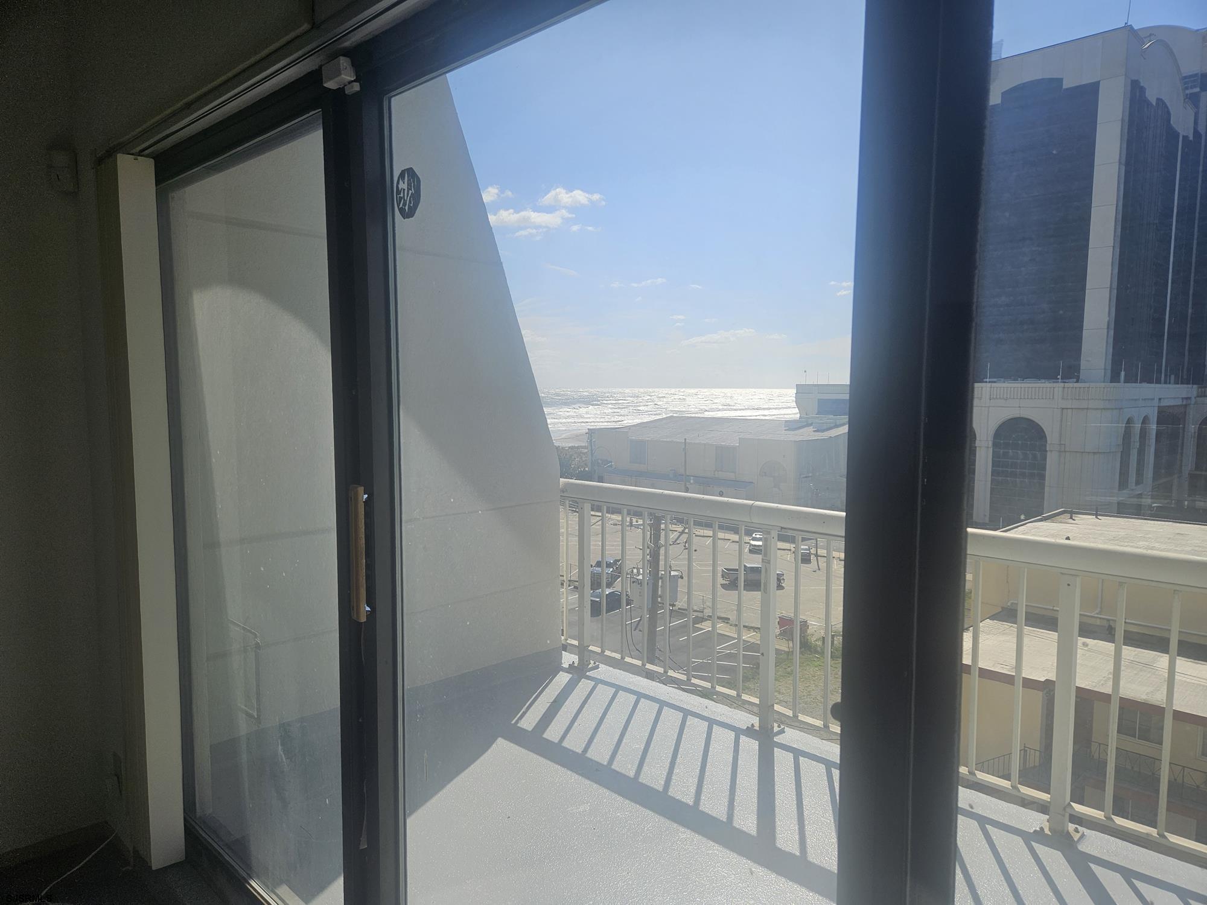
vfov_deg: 58.9
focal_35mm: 23
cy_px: 452
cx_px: 604
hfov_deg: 73.9
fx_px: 802
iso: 25
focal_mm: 5.4
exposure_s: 1/1195
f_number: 1.8
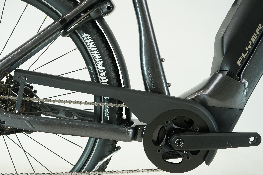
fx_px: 358
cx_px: 104
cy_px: 101
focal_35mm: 49
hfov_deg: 40.2
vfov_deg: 27.5
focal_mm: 40
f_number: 5.6
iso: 1600
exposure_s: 1/200
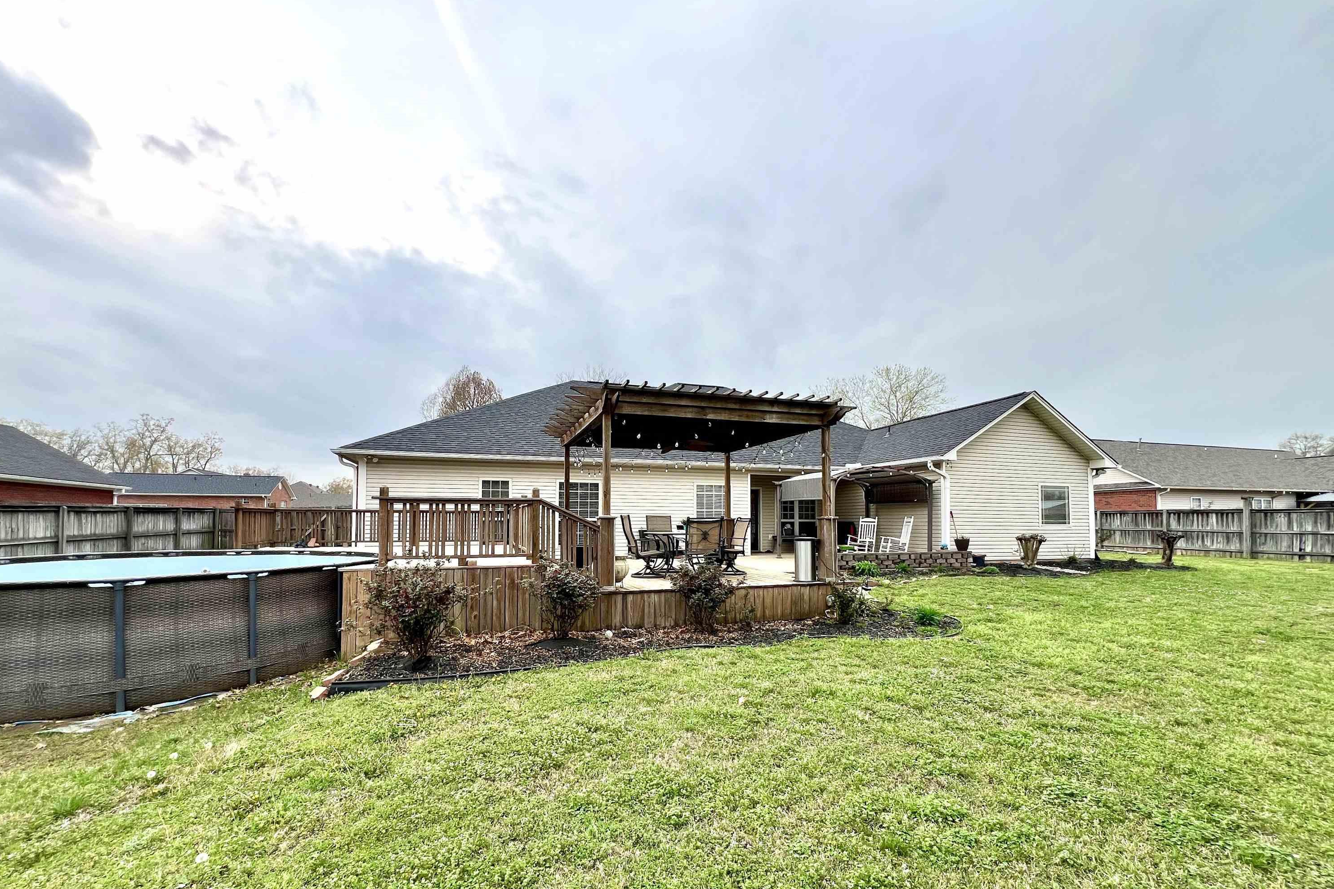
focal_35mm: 14
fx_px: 519
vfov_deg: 80.8
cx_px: 651
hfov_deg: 104.2
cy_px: 501
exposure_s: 1/681
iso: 32
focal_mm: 1.57
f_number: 1.8
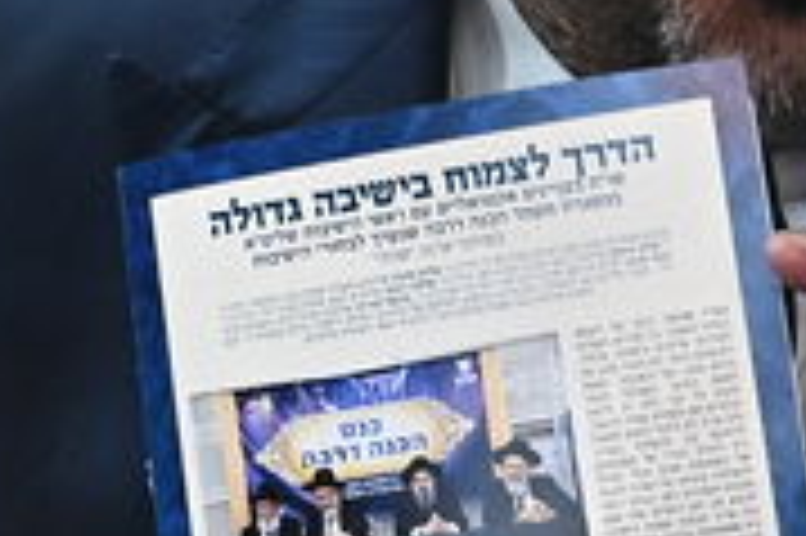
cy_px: 63
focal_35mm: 329
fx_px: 7359
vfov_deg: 4.2
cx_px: 356
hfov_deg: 6.3
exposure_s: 1/125
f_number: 4.5
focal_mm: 42
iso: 2500
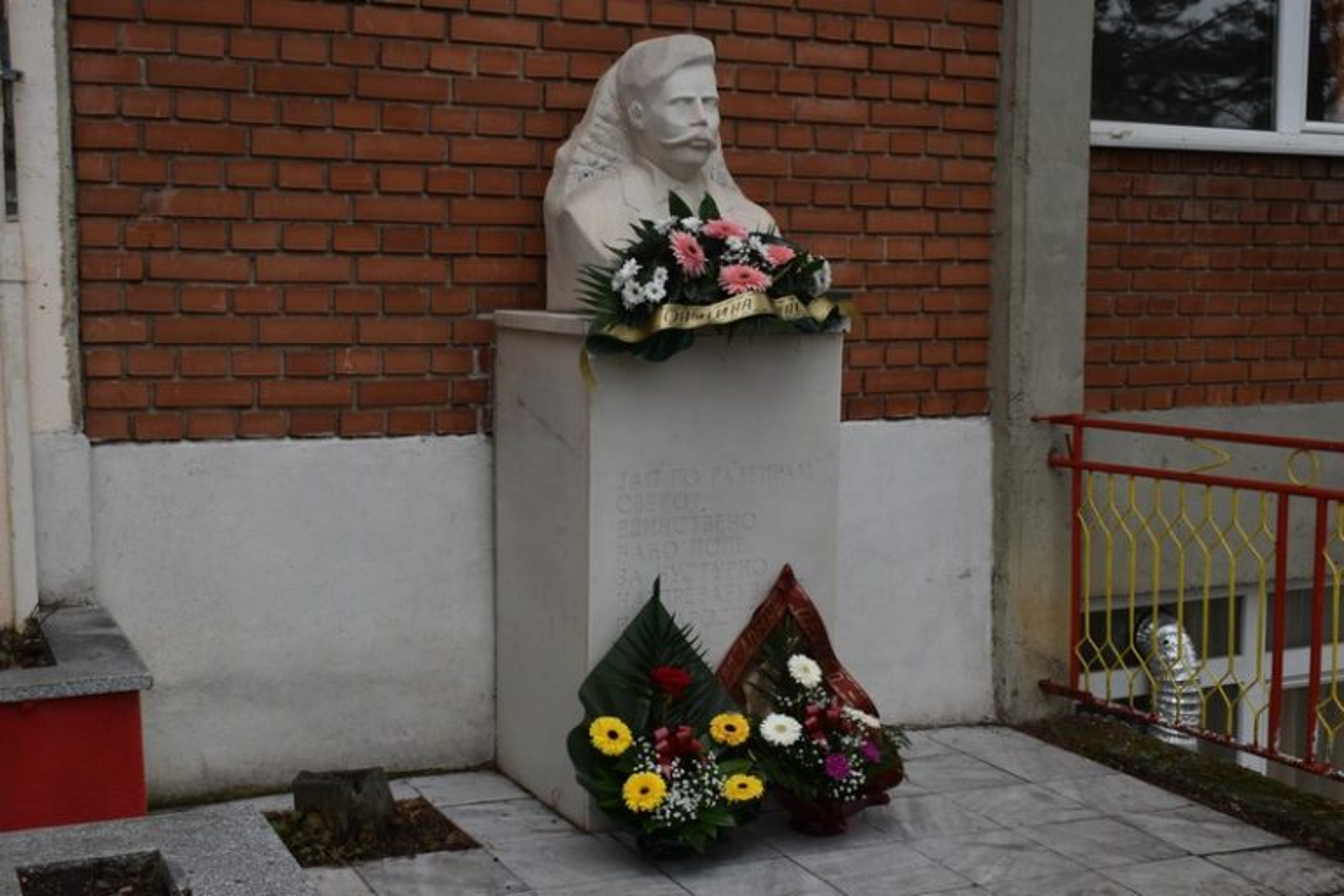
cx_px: 672
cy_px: 448
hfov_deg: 43.6
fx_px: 1680
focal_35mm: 45
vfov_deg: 29.9
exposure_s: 1/250
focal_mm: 30
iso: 250
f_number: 8
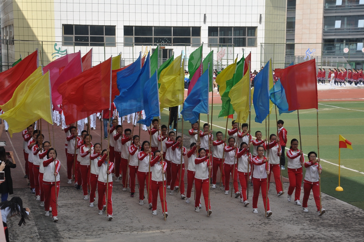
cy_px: 121
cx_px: 182
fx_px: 879
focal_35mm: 87
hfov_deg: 23.4
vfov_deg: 15.7
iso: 250
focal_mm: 58
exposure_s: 1/400
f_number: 9
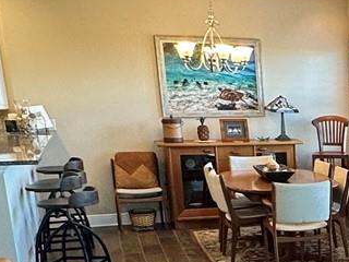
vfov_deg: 20.2
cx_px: 485
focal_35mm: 70
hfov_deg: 23.6
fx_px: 706
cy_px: 278
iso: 200
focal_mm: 2.22
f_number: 2.2
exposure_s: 1/120
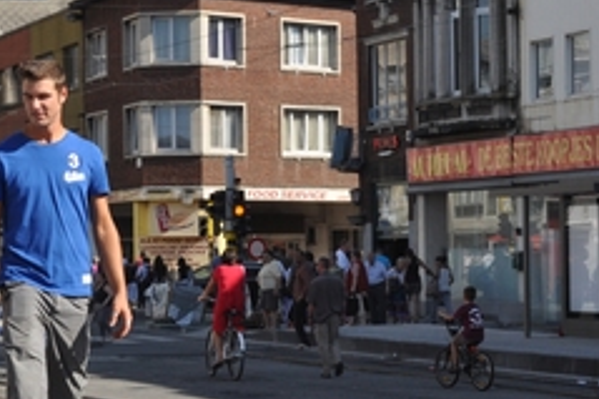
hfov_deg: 14.3
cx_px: 238
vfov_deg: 9.6
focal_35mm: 143
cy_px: 203
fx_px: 2378
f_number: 10
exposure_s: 1/400
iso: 400
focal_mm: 38
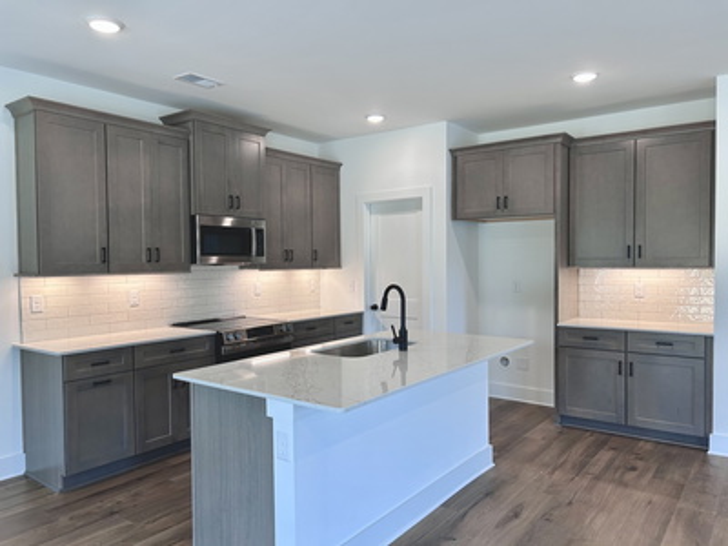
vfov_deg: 53.1
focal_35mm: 26
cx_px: 364
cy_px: 273
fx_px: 547
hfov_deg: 67.3
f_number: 1.5
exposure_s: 1/120
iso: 80
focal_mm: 5.7
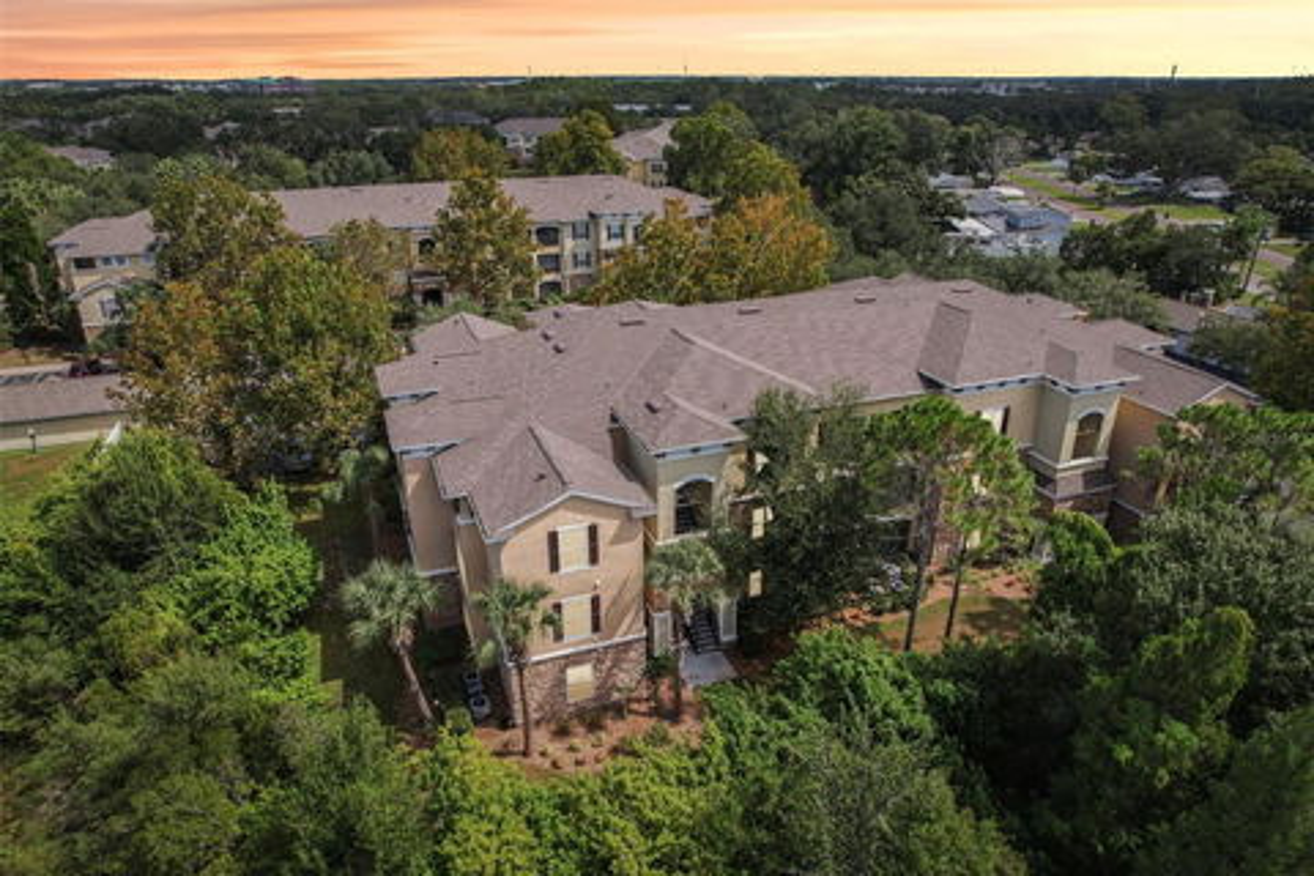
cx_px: 657
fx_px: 803
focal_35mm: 22
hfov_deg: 78.6
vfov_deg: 57.2
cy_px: 438
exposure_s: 1/1000
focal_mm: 8.38
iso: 100
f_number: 2.8
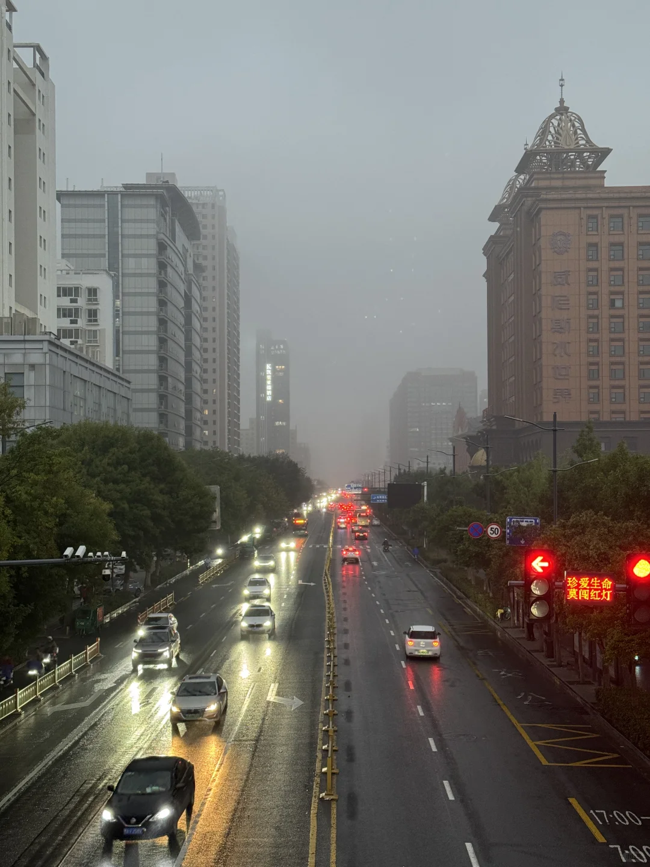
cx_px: 325
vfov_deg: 39.7
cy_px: 434
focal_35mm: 48
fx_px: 1202
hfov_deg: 30.3
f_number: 1.78
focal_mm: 6.76
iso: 200
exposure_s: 1/33
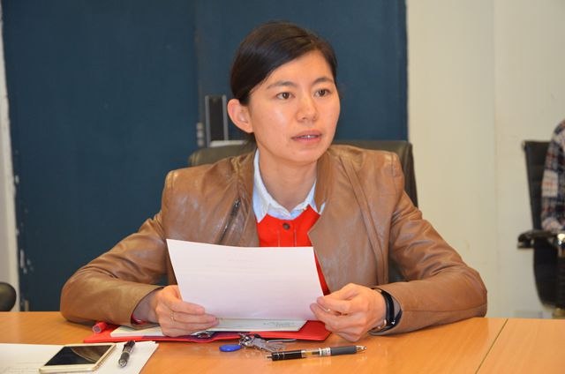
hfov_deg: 22.0
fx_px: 1457
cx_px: 282
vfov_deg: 14.6
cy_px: 187
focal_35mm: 93
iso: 1600
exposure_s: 1/60
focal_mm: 62
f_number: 5.3
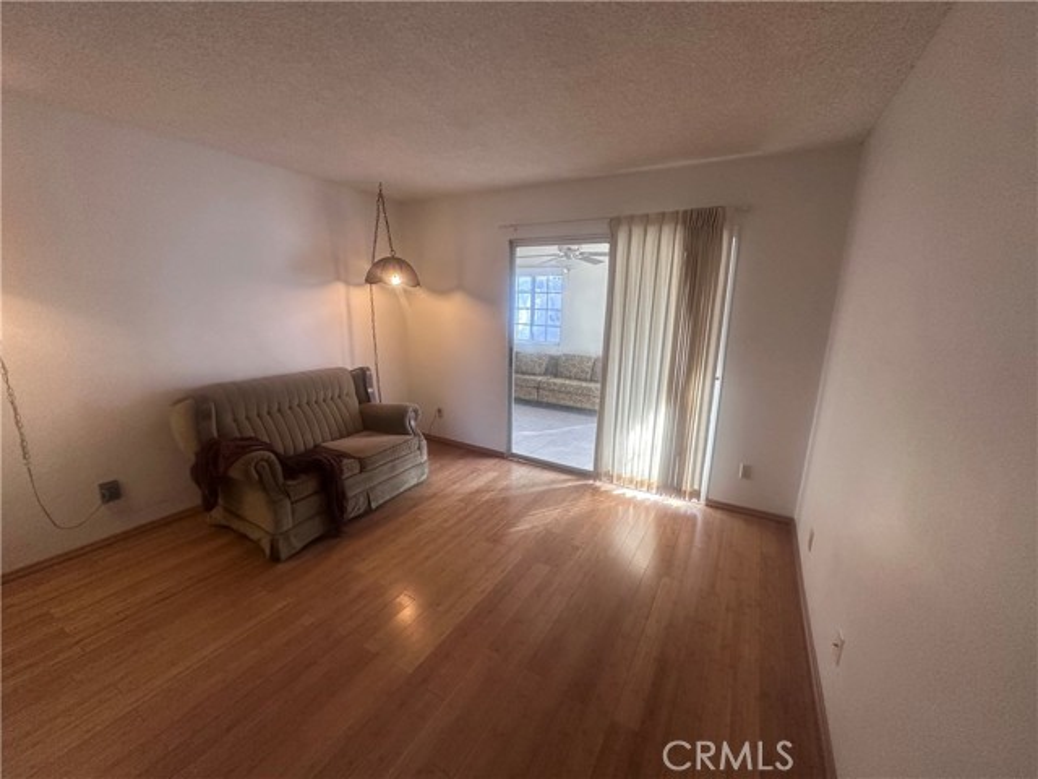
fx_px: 420
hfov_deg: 102.1
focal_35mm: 14
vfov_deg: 85.7
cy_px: 390
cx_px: 519
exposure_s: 1/120
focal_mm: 2.22
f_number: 2.2
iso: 320
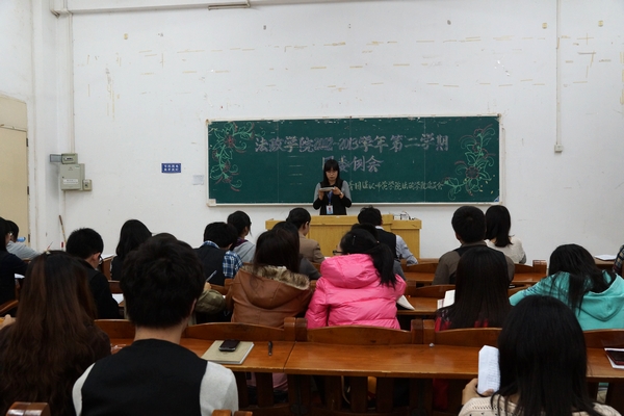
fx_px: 520
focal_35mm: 30
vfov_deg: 43.6
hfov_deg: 61.9
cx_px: 312
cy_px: 208
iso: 800
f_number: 4.5
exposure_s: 1/25
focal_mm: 20
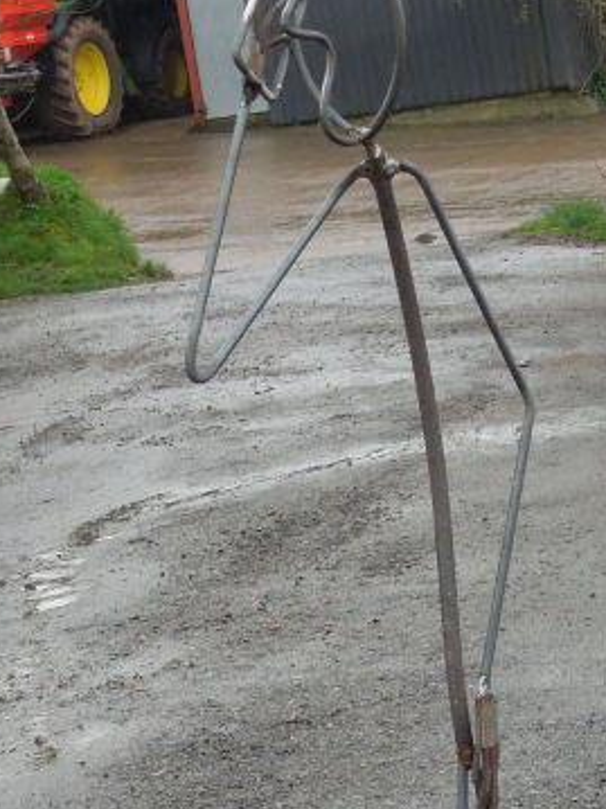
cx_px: 460
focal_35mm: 136
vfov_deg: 14.4
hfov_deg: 10.9
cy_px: 631
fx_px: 3176
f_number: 4.3
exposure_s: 1/160
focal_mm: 11
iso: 400
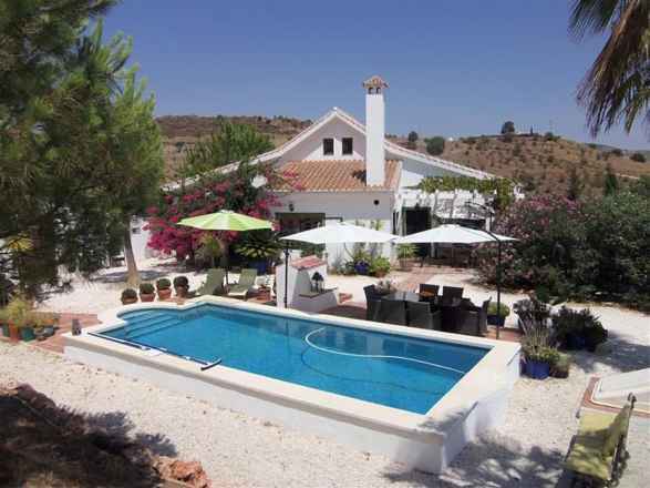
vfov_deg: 49.7
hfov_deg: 63.5
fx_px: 526
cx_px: 325
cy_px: 244
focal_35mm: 28
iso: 64
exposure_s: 1/200
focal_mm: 5.1
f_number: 10.8
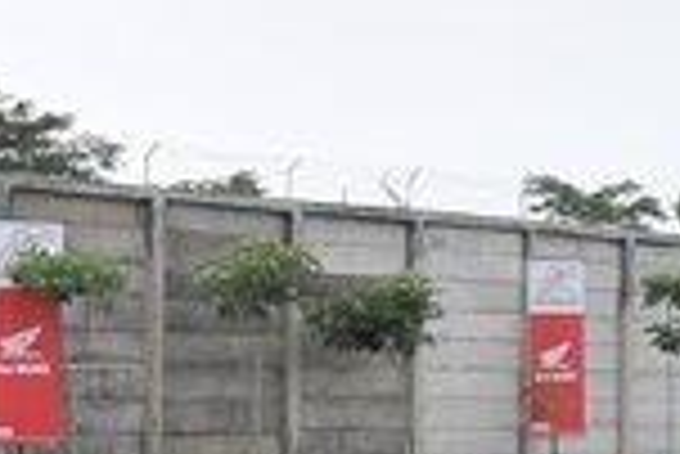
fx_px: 2023
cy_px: 539
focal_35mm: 107
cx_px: 919
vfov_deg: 12.5
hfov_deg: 17.7
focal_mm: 12
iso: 320
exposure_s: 1/160
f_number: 14
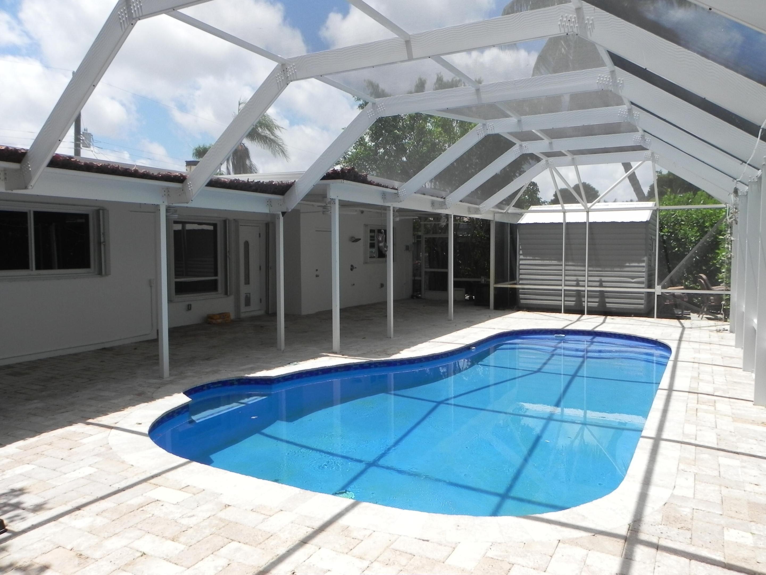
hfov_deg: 67.3
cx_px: 383
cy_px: 288
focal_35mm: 26
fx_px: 575
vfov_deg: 53.1
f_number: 6.3
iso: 160
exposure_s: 1/359
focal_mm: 4.6
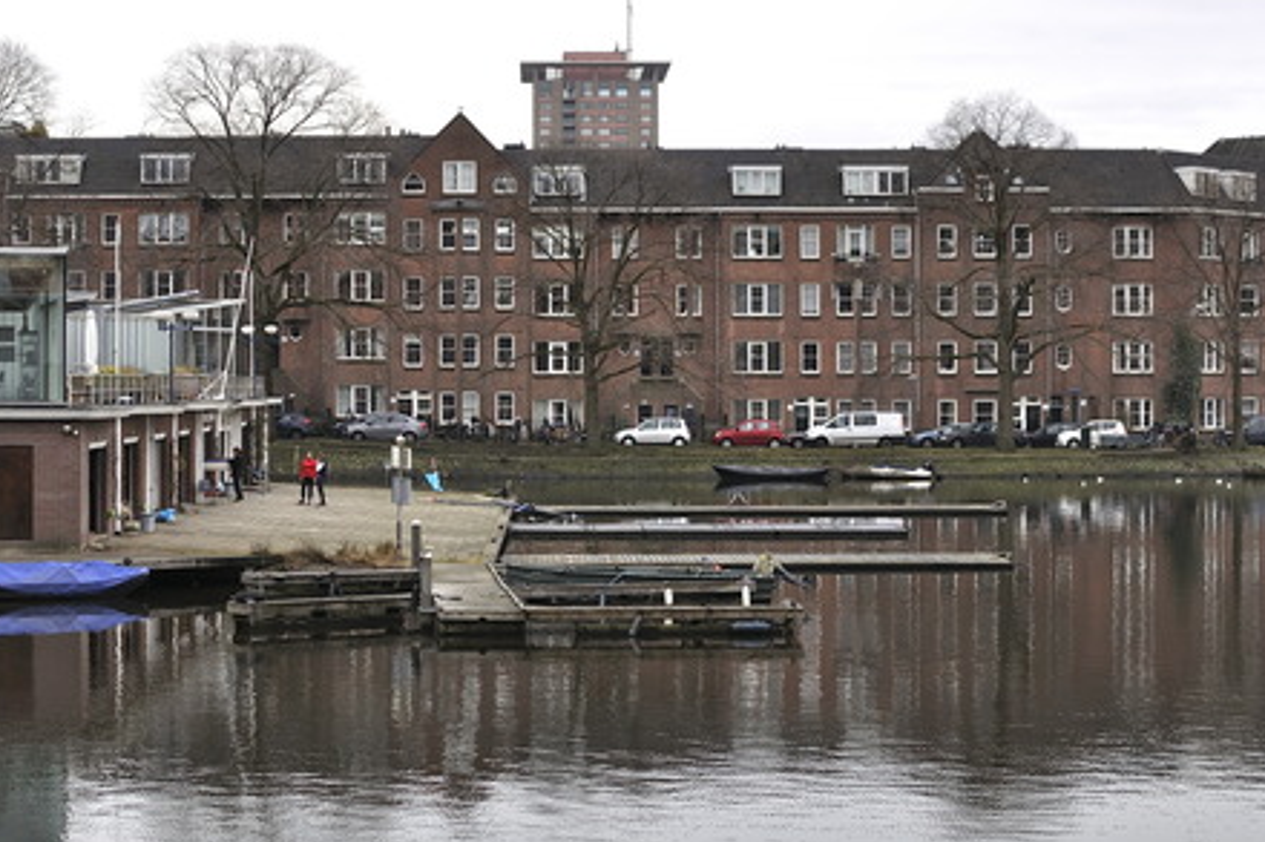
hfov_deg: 27.7
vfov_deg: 18.7
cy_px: 315
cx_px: 486
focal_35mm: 73
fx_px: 2553
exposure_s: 1/200
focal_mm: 35
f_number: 4.5
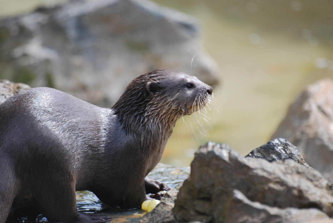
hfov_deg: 4.6
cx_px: 166
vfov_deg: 3.1
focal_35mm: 450
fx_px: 4167
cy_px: 112
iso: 400
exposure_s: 1/500
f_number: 5.6
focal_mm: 300
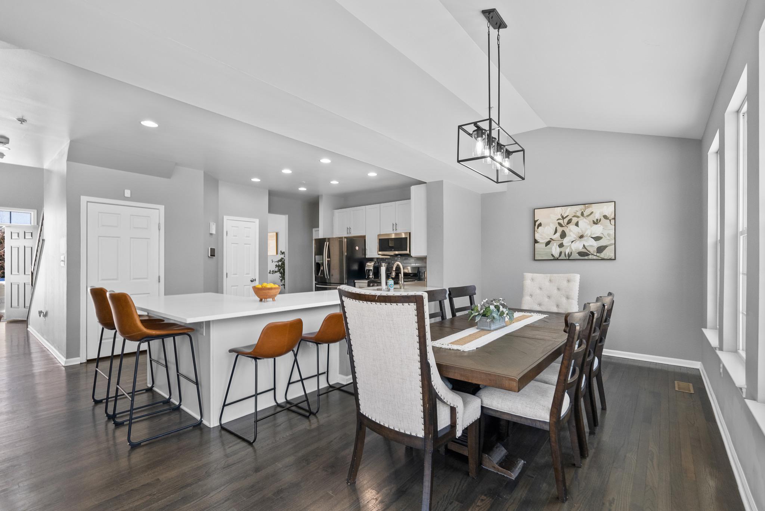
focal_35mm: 16
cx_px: 382
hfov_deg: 96.7
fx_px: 340
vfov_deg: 73.8
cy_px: 256
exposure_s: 1/25
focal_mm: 16
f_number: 8
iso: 800
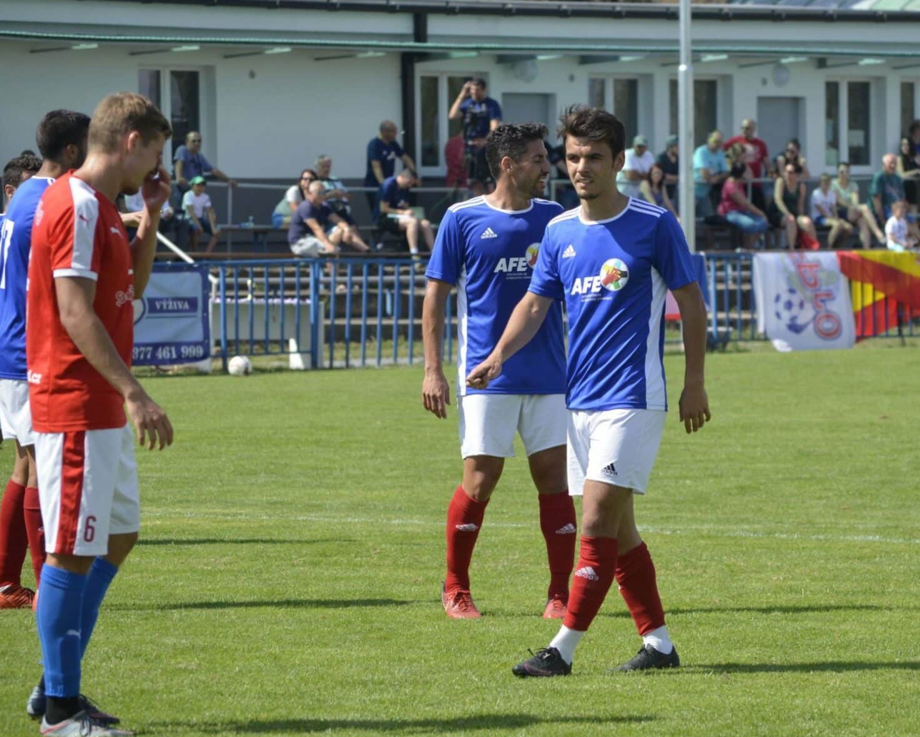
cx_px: 620
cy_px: 320
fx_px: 5855
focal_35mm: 215
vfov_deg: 7.2
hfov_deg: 9.0
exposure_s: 1/1600
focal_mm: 110
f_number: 6.3
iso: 400
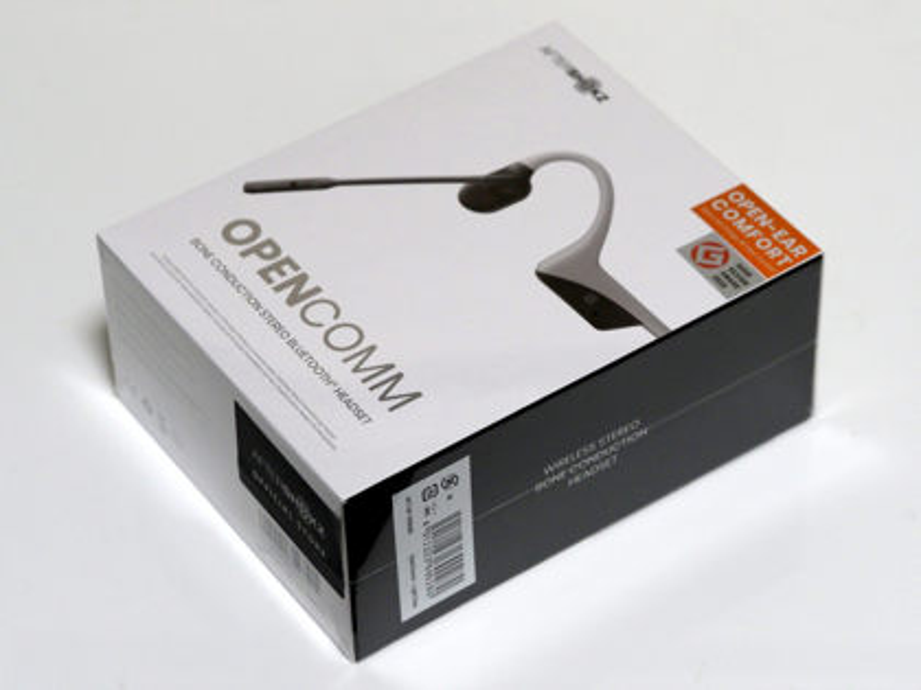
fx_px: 3193
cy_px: 345
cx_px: 460
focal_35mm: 120
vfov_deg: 12.3
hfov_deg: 16.4
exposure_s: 1/125
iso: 1250
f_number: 4.5
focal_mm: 60
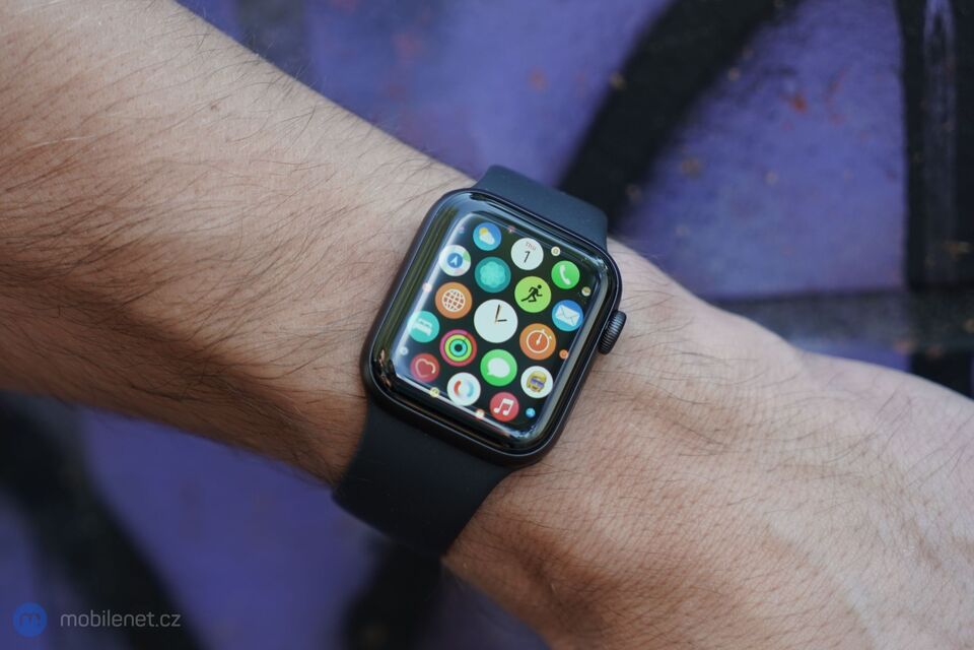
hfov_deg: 28.8
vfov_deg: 19.5
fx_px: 1894
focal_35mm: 70
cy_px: 325
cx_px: 487
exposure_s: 1/200
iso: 320
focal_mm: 70
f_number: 4
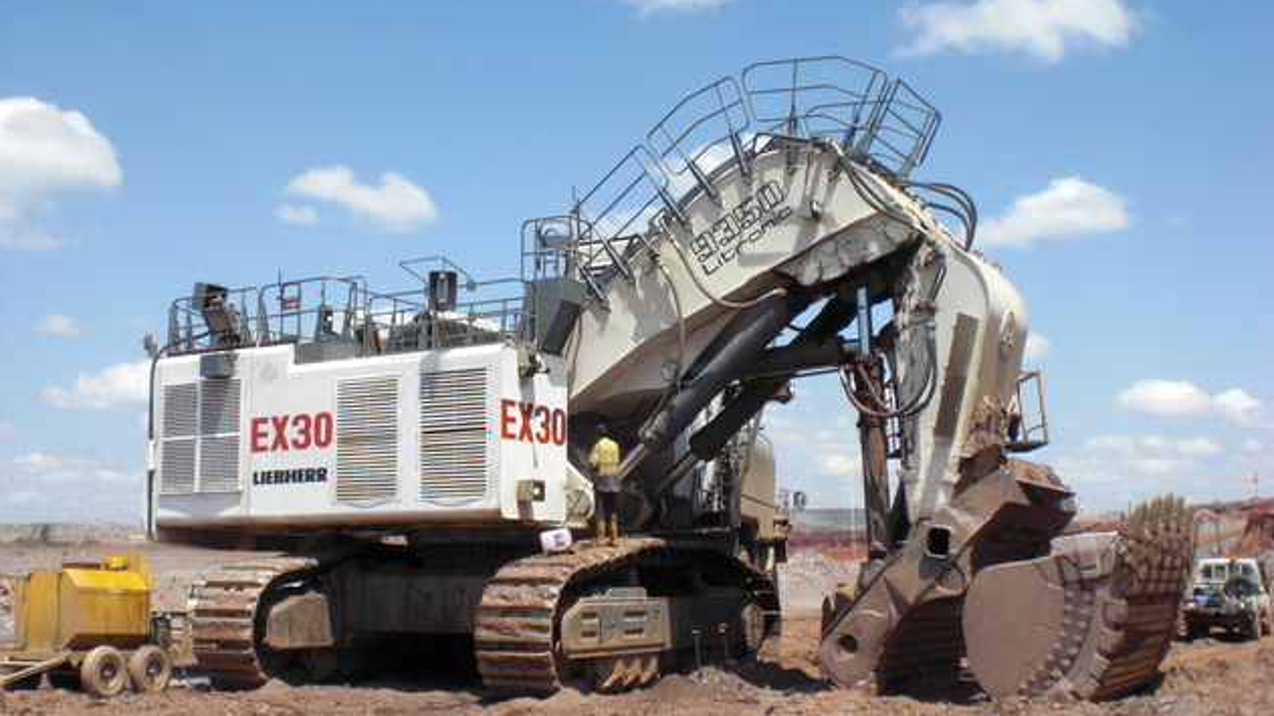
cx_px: 644
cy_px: 444
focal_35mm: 42
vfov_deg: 28.3
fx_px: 1419
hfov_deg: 48.4
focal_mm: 6.3
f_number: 5.6
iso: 64
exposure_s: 1/400
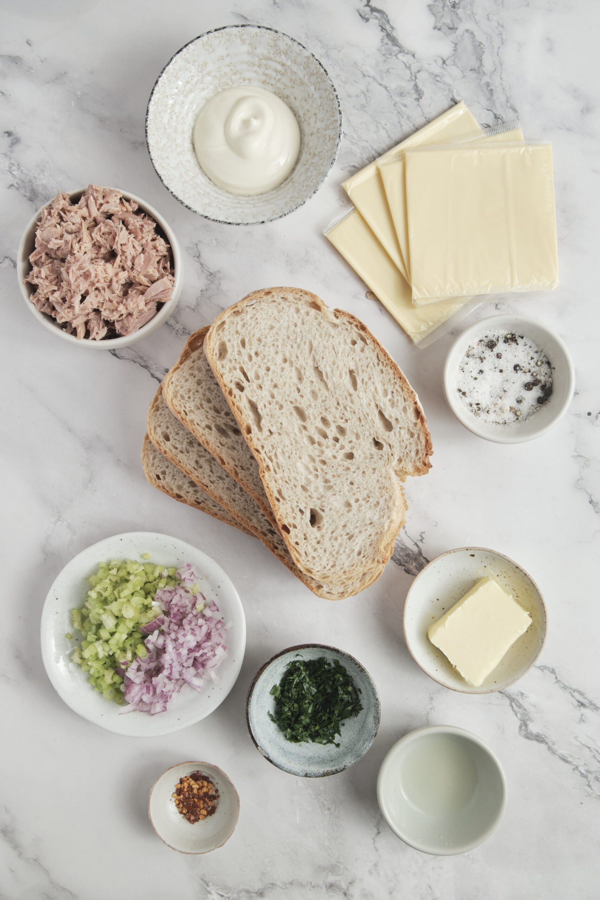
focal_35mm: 38
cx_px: 300
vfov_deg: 50.7
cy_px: 450
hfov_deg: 35.1
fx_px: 950
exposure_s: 1/250
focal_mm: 25.1
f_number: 9
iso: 160
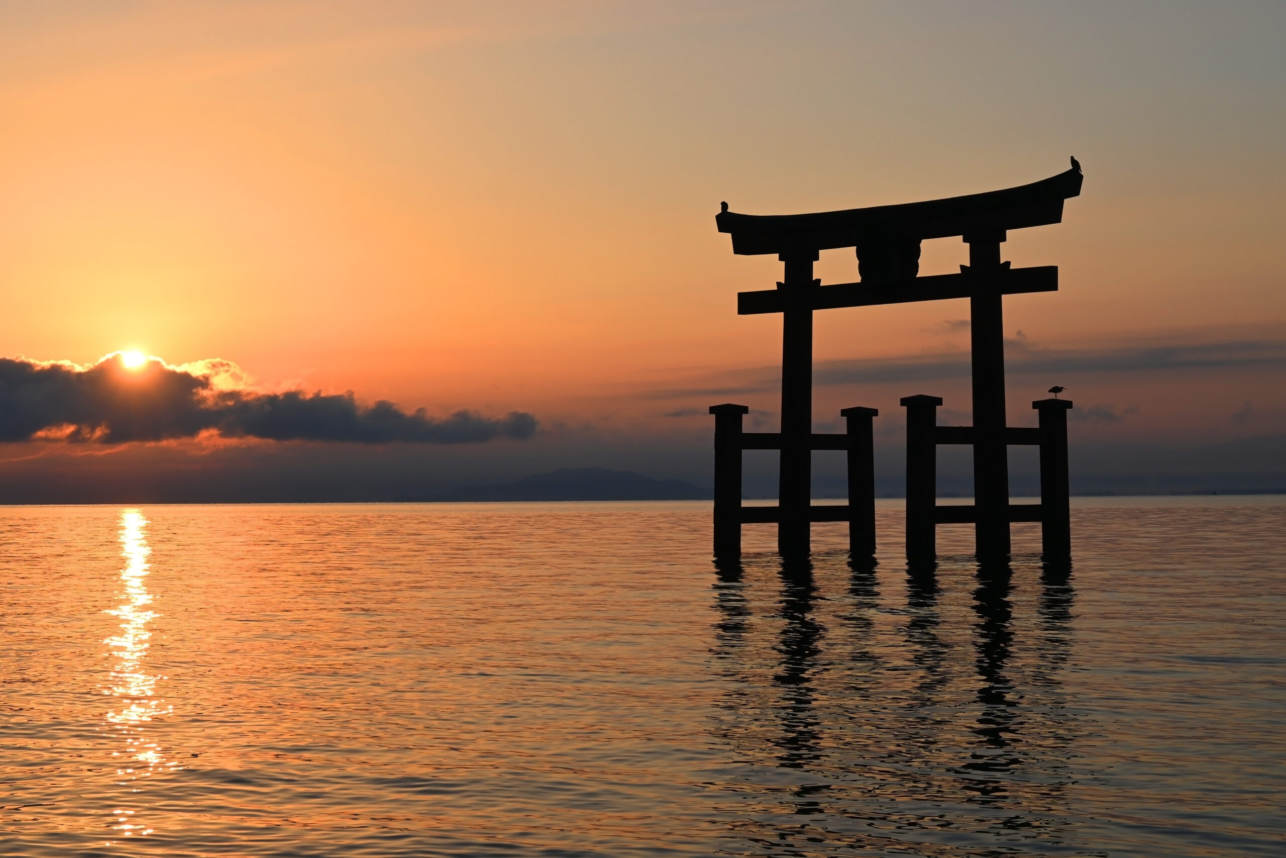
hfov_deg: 28.1
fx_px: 2572
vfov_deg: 18.9
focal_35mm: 72
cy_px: 429
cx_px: 643
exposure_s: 1/400
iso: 100
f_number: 7.1
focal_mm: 48
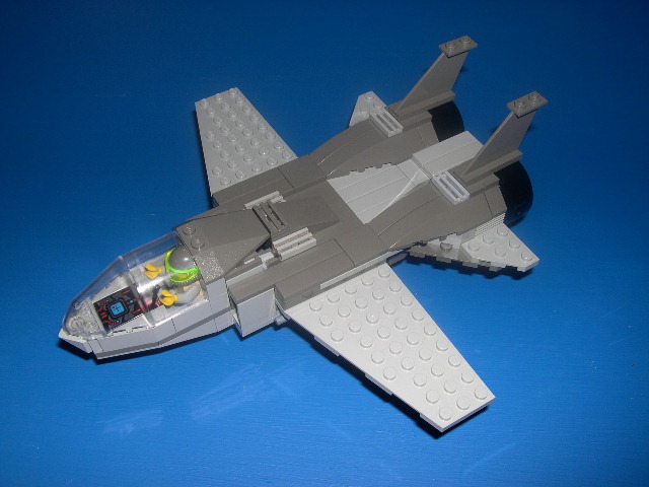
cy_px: 244
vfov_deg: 37.7
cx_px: 324
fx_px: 712
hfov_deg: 49.0
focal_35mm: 38
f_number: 7.6
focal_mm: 8
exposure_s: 1/60
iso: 100
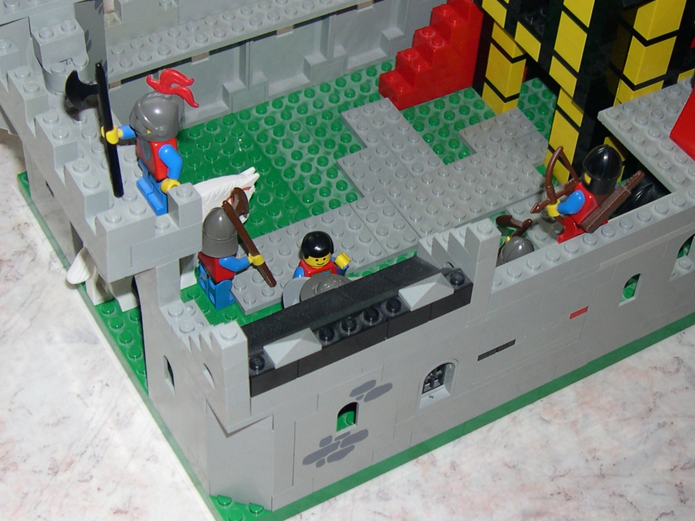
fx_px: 1345
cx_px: 443
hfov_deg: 28.8
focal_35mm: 67
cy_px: 279
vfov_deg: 21.9
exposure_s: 1/60
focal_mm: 8
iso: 100
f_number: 2.8
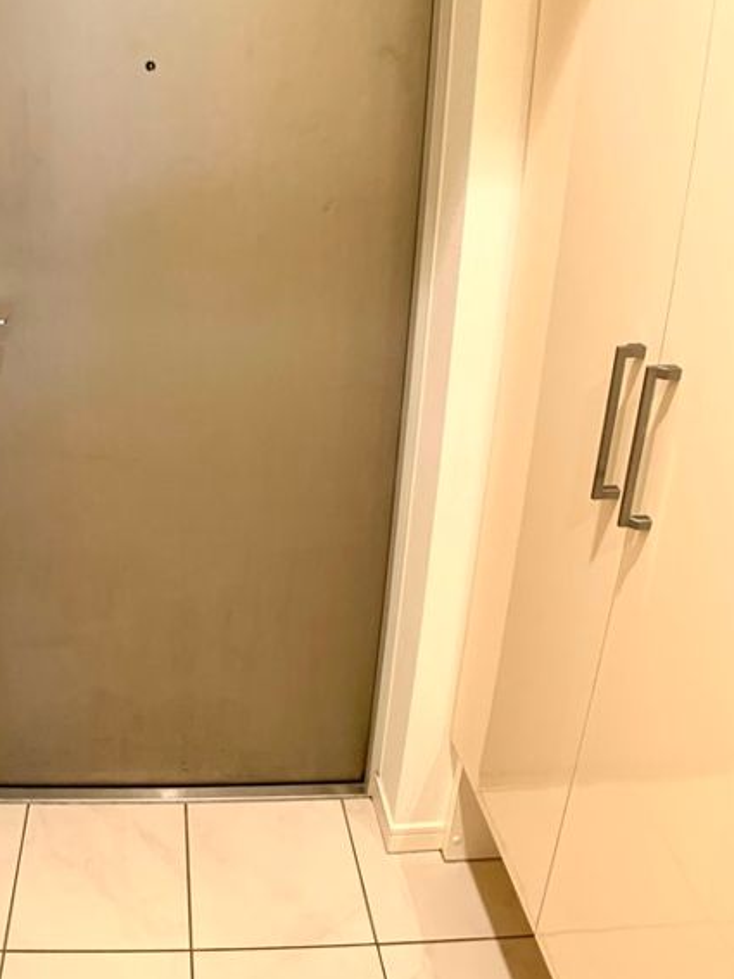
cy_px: 326
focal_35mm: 44
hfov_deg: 32.2
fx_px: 1244
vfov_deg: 42.4
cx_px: 174
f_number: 1.8
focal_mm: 4.25
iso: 100
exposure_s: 1/50
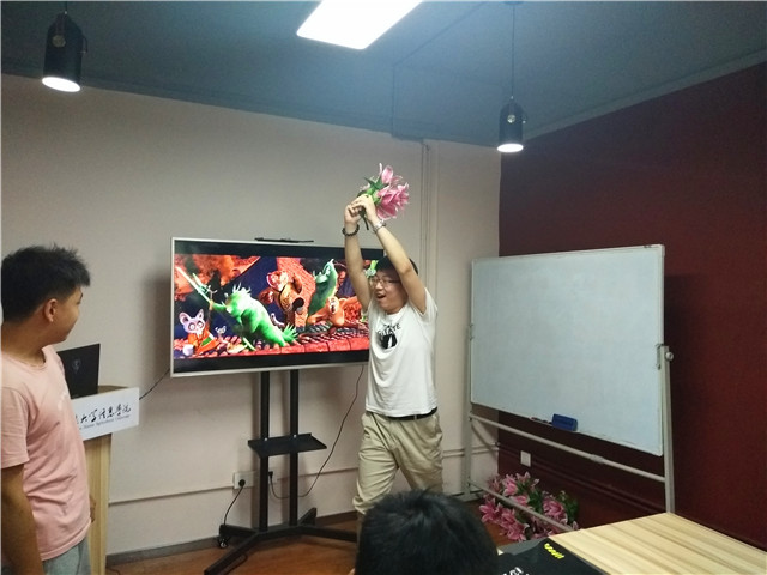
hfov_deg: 67.3
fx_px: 576
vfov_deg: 53.1
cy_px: 288
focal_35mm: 26
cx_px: 384
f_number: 2
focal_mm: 3.88
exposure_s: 1/33.3
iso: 168
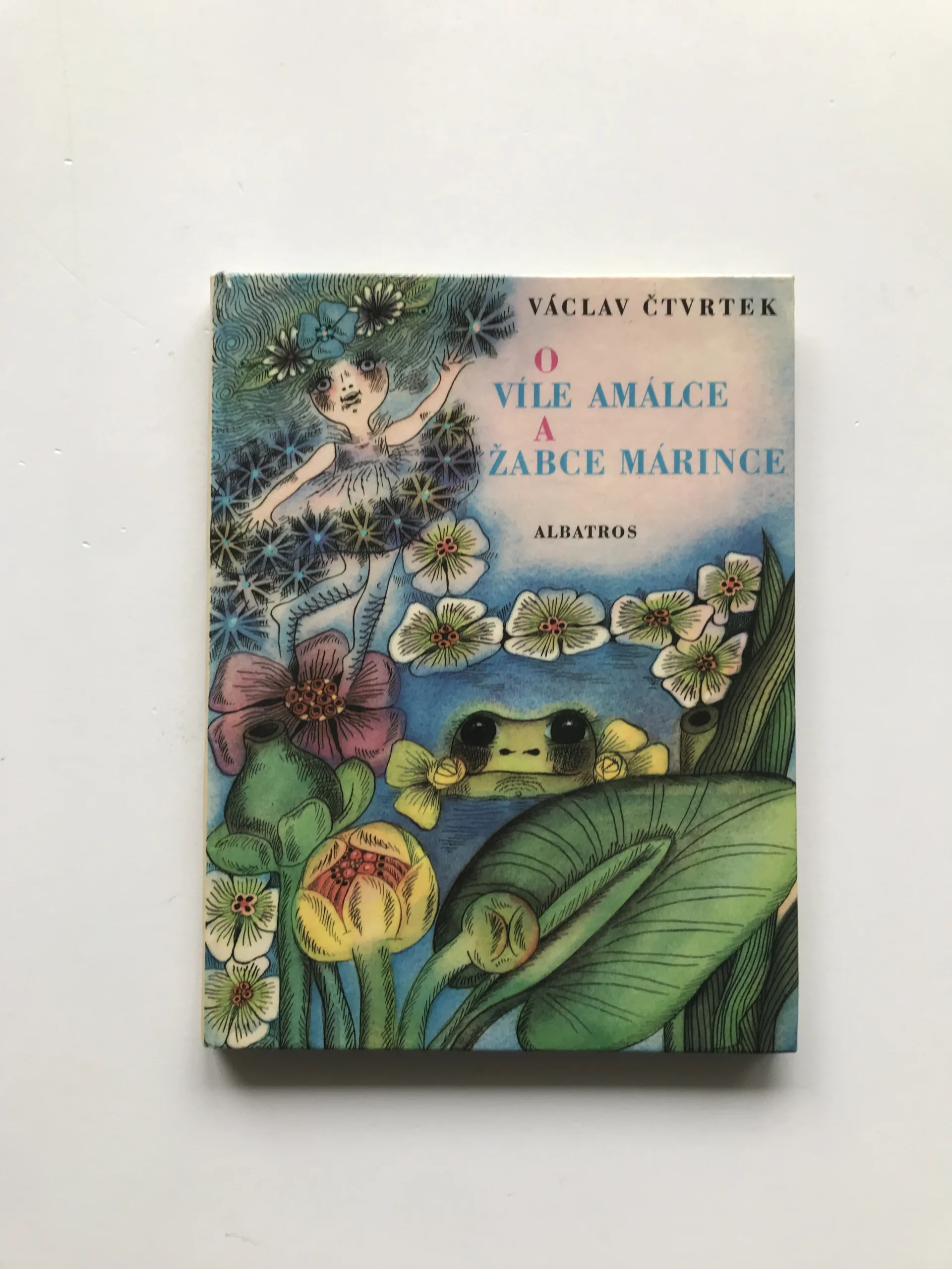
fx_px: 1027
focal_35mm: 28
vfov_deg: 63.4
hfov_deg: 49.7
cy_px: 634
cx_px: 476
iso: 25
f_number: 1.8
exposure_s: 1/50
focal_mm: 3.99
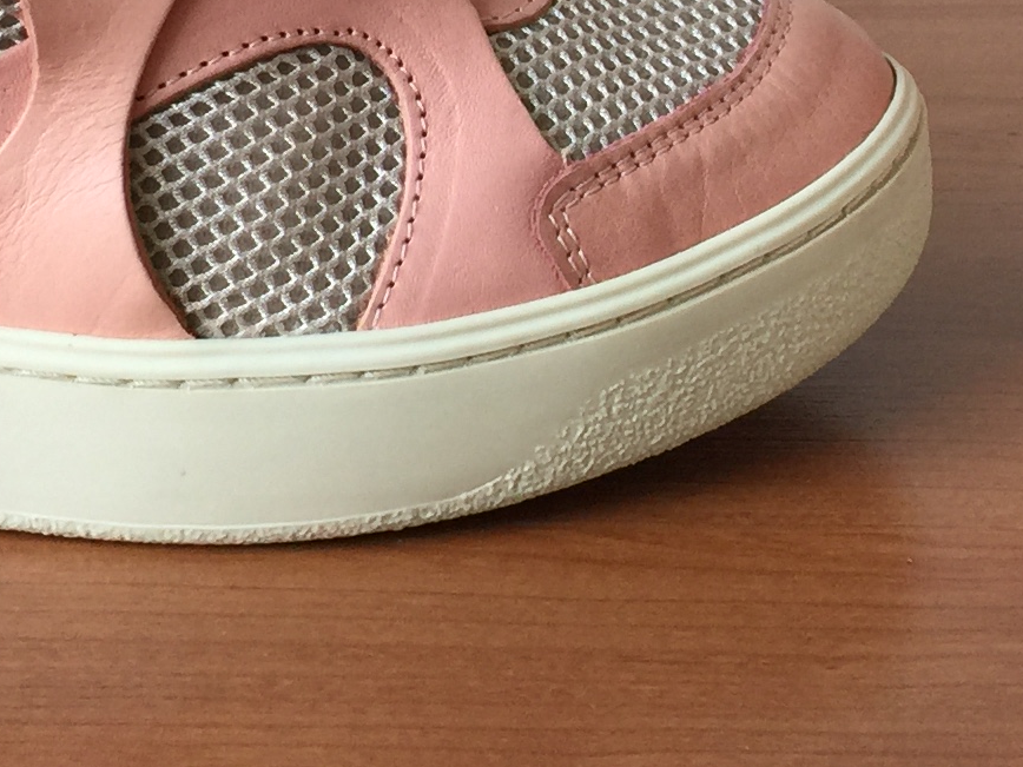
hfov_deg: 18.0
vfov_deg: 13.3
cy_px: -55
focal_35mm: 109
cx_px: 661
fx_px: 3221
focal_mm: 4.15
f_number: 2.2
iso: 32
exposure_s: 1/30
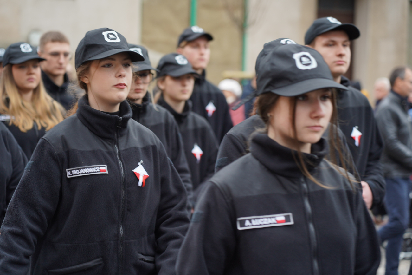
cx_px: 206
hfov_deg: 19.5
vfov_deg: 13.0
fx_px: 1202
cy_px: 138
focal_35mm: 105
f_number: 4
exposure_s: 1/100
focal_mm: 105
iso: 200
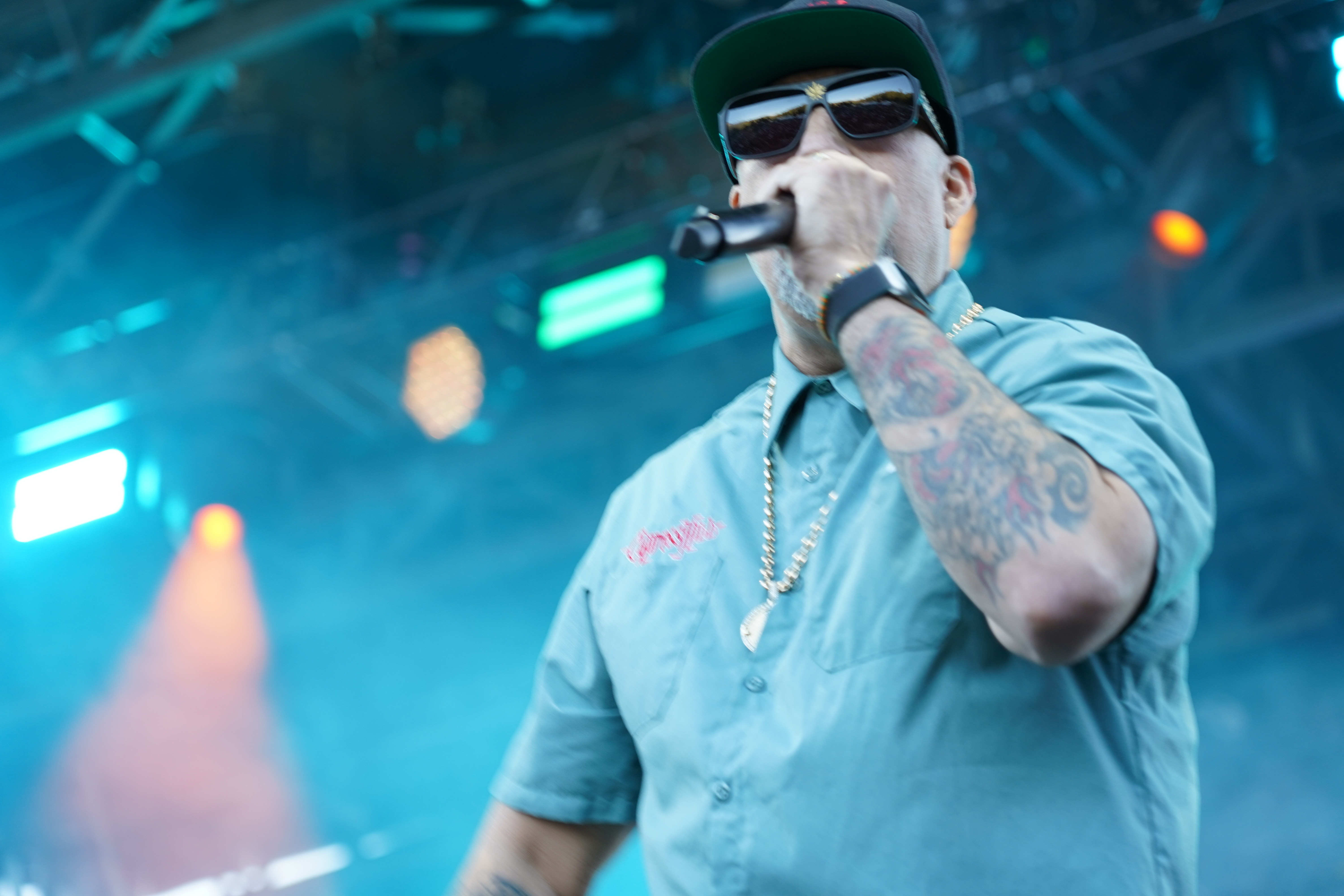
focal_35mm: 105
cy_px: 448
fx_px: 3920
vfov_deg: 13.0
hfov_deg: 19.5
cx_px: 672
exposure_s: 1/125
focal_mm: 105
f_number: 4
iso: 500
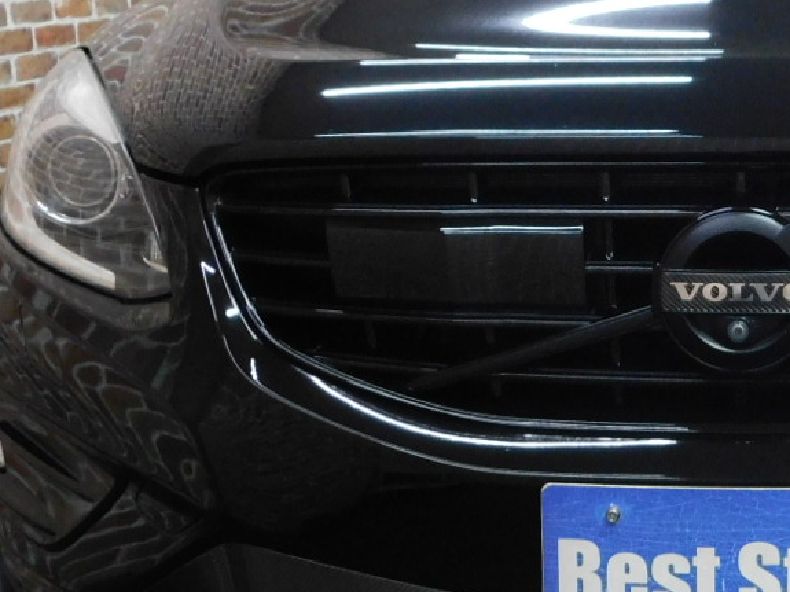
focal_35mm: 64
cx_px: 719
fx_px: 1460
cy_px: 214
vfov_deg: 22.9
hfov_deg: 29.0
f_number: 3
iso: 400
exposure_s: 1/30
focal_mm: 4
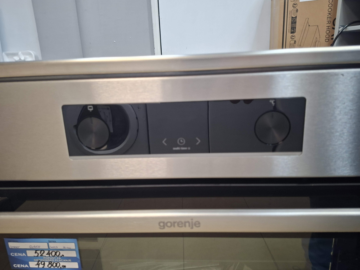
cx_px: 180
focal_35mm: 23
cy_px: 135
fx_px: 239
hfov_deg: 73.9
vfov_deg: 58.9
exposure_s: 1/50
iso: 250
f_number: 1.8
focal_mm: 5.54
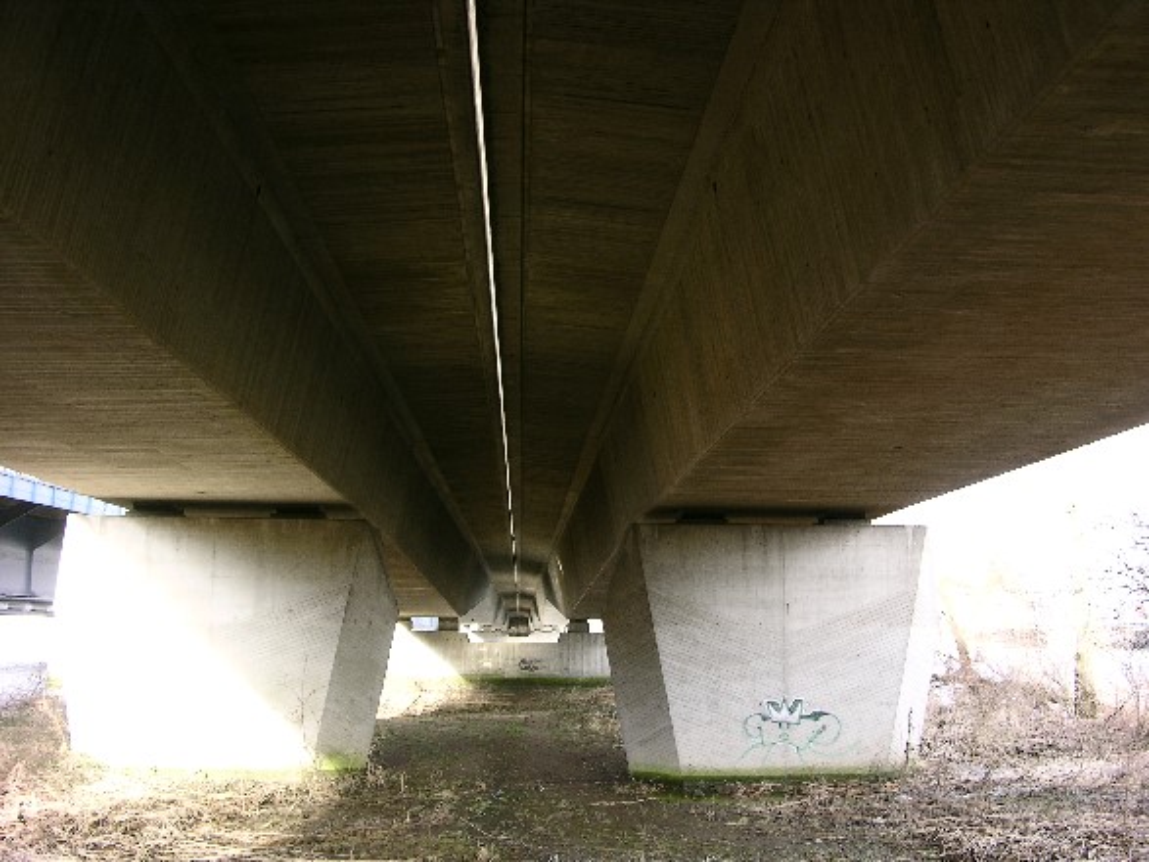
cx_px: 574
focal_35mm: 35
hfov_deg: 52.6
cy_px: 431
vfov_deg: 40.7
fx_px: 1162
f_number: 3.5
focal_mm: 8.9
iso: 50
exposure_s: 1/18.1
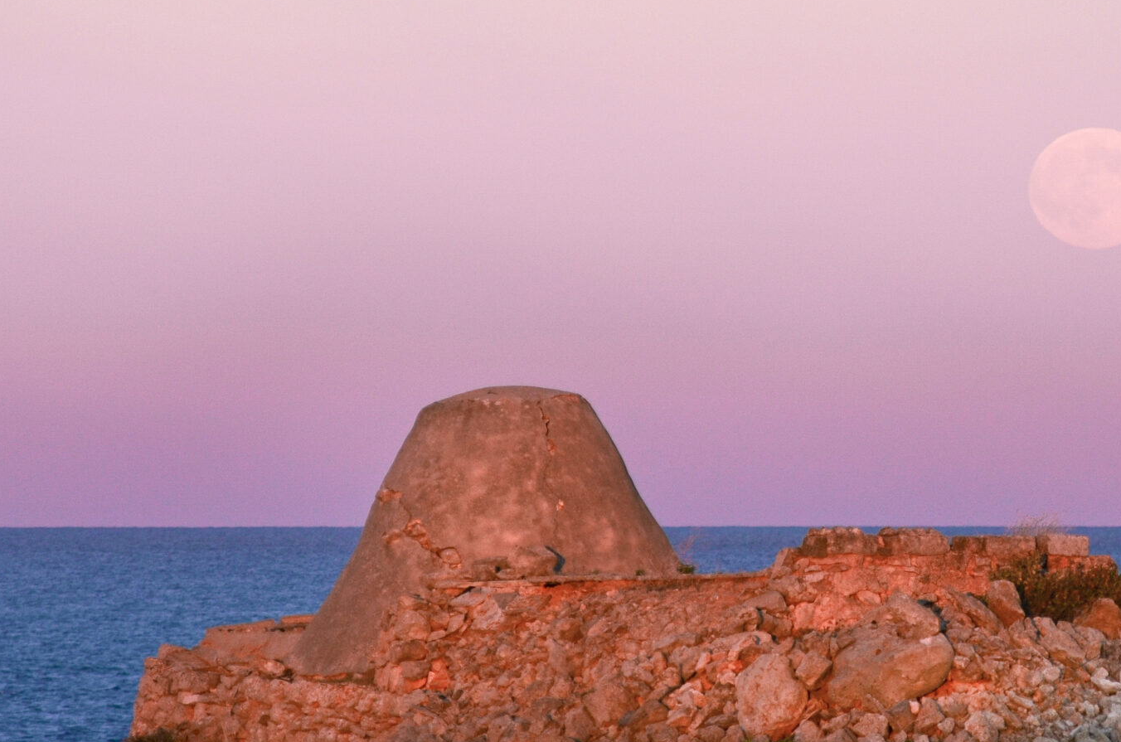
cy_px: 379
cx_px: 885
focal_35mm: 412
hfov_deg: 5.0
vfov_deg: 3.3
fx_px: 12799
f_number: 3.5
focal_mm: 145
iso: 200
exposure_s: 1/1250
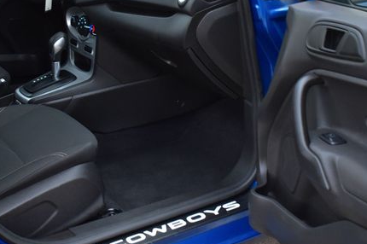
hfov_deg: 30.1
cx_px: 172
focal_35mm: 67
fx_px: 682
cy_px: 97
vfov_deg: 20.3
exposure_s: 1/13
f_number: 4.2
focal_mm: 30
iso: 1600
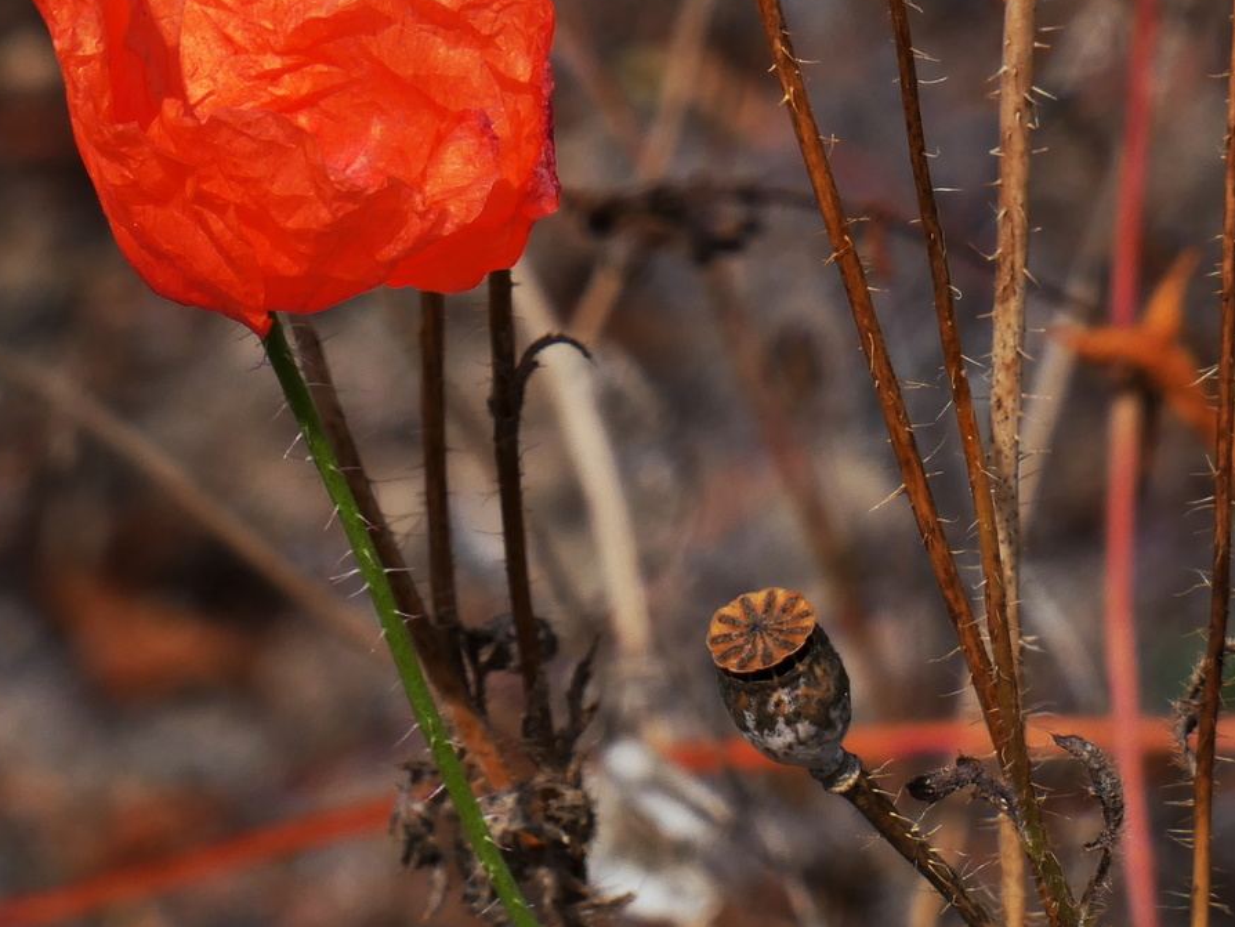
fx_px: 23910
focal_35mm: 670
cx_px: 510
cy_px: 285
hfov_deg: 3.0
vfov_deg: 2.2
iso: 80
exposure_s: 1/500
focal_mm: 76.7
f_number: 5.6
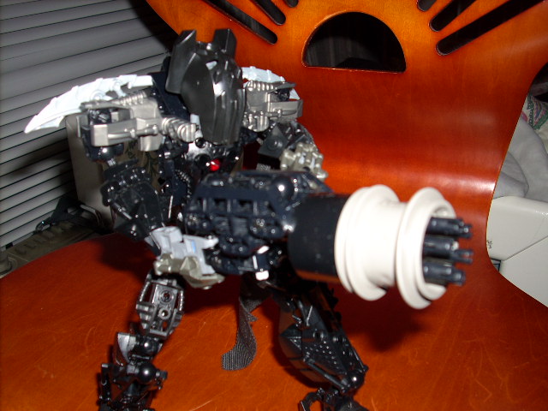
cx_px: 274
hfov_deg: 50.1
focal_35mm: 37
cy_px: 206
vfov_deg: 38.7
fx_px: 586
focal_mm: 6.2
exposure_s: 1/60
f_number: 2.8
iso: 64
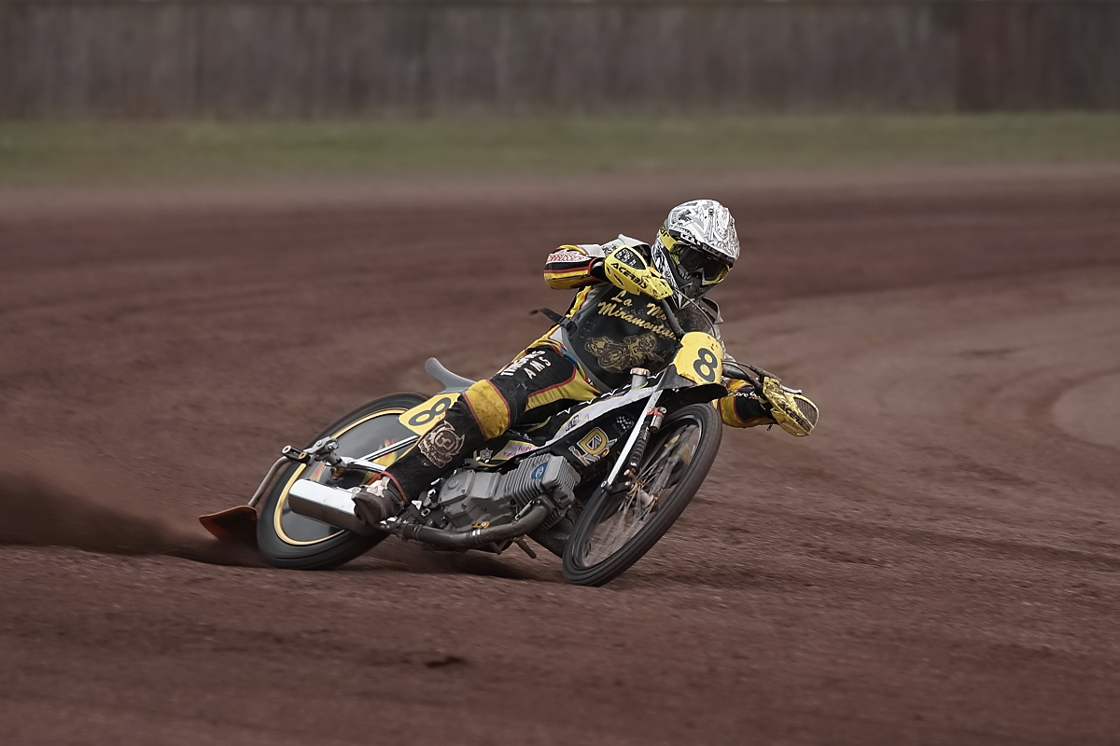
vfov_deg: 2.5
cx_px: 560
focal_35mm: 540
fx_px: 16799
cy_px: 373
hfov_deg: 3.8
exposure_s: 1/400
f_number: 5.6
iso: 200
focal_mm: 360
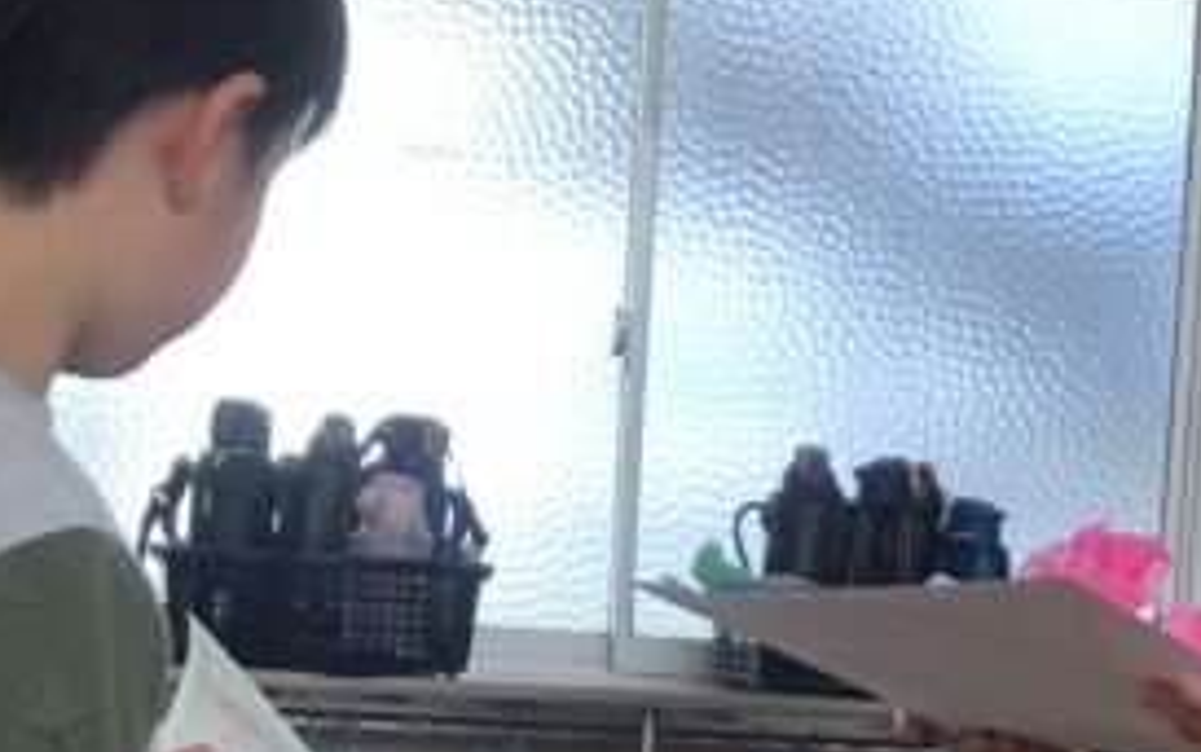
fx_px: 2915
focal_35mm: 89
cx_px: 792
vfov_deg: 14.5
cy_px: 759
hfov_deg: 23.2
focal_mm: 3.99
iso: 32
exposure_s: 1/120
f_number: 1.8
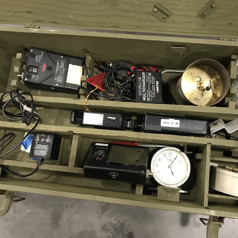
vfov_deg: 48.5
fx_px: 264
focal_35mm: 34
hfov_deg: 48.3
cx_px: 136
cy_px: 120
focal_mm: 3.99
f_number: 1.8
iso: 100
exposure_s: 1/9
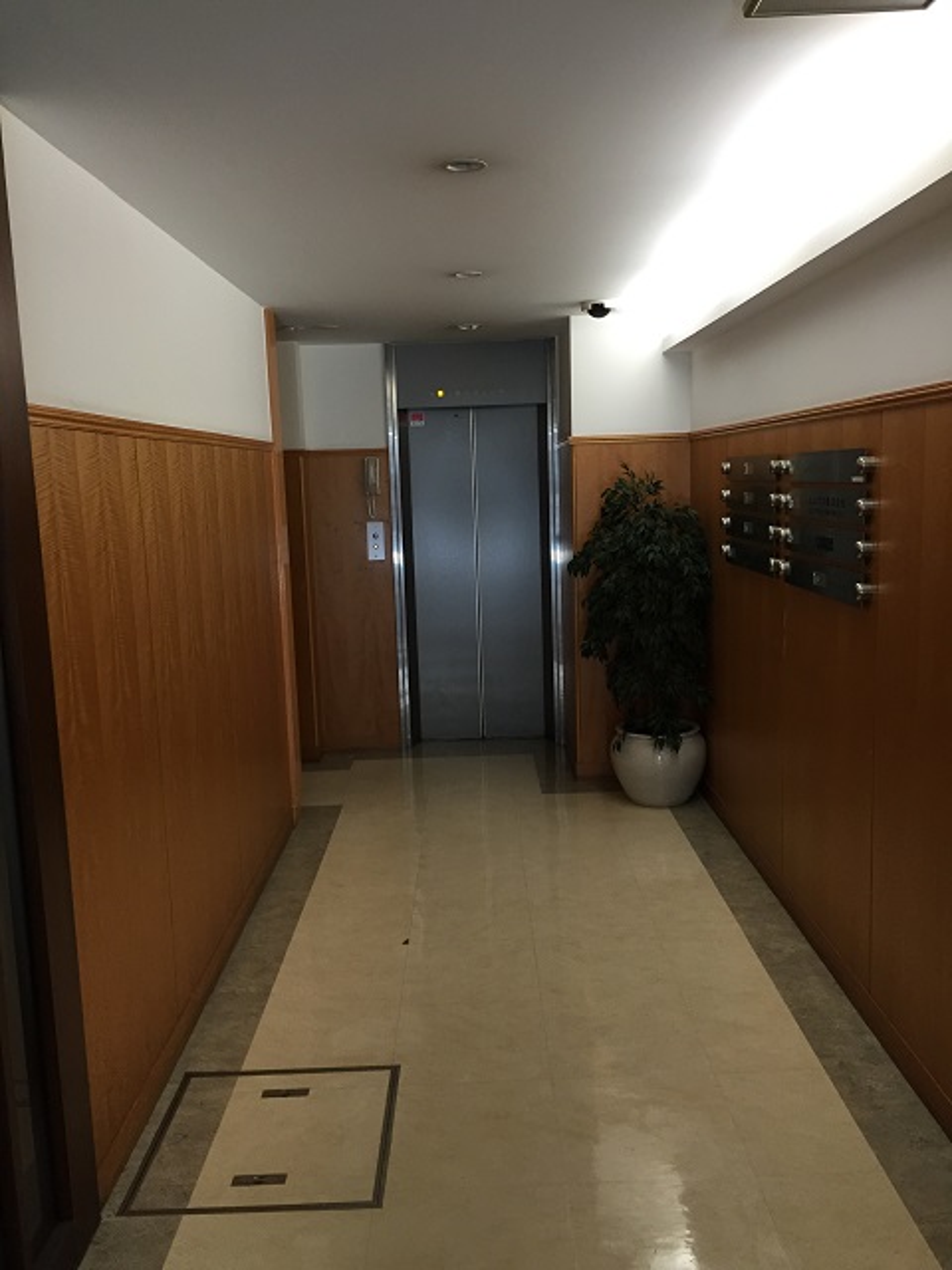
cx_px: 476
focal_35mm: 29
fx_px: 1063
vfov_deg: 61.7
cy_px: 635
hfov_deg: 48.2
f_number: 2.2
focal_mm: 4.15
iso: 125
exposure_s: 1/30
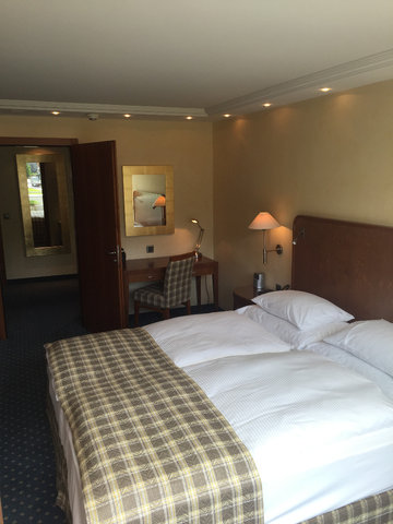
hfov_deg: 48.2
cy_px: 262
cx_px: 196
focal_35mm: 29
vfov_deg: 61.7
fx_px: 439
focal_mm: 4.15
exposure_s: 1/187
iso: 32
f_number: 2.2
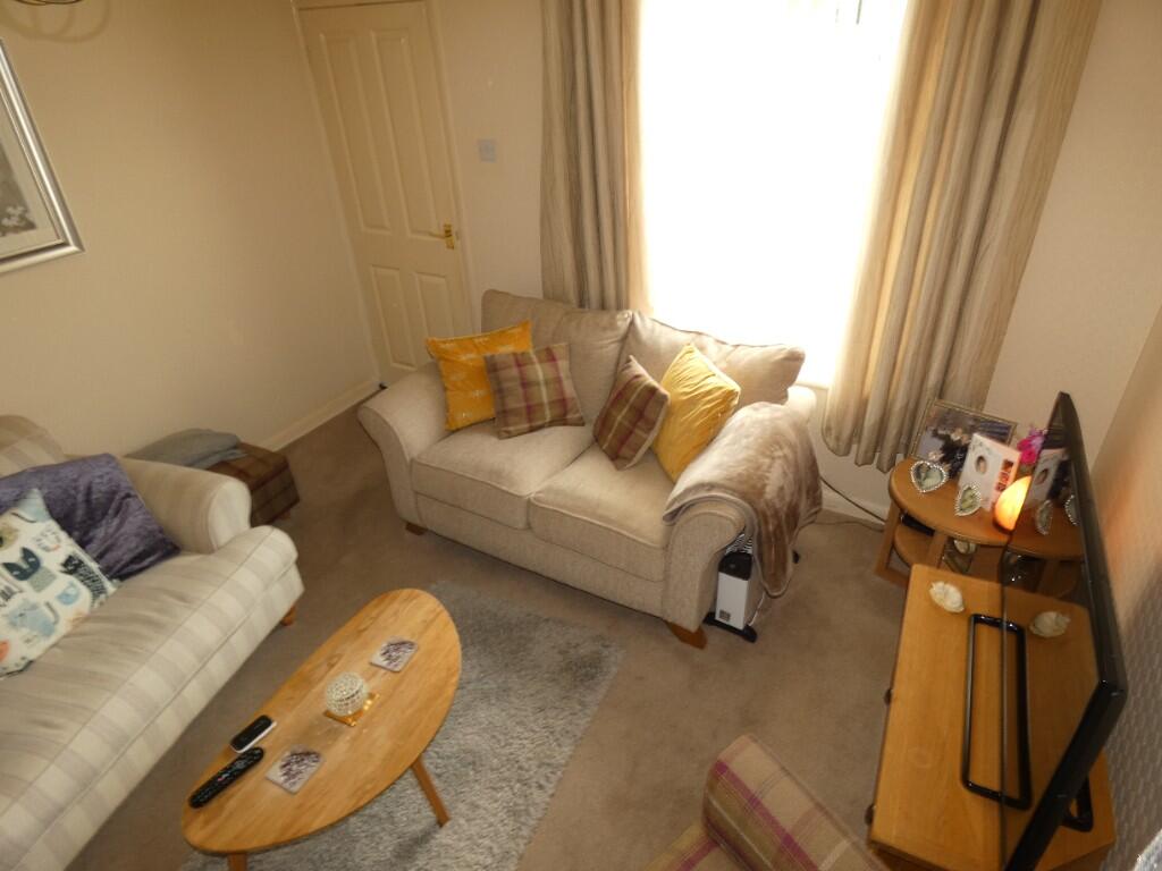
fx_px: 671
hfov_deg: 81.7
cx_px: 581
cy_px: 436
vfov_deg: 66.0
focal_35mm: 20
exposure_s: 1/25
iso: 80
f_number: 2.8
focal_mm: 3.6
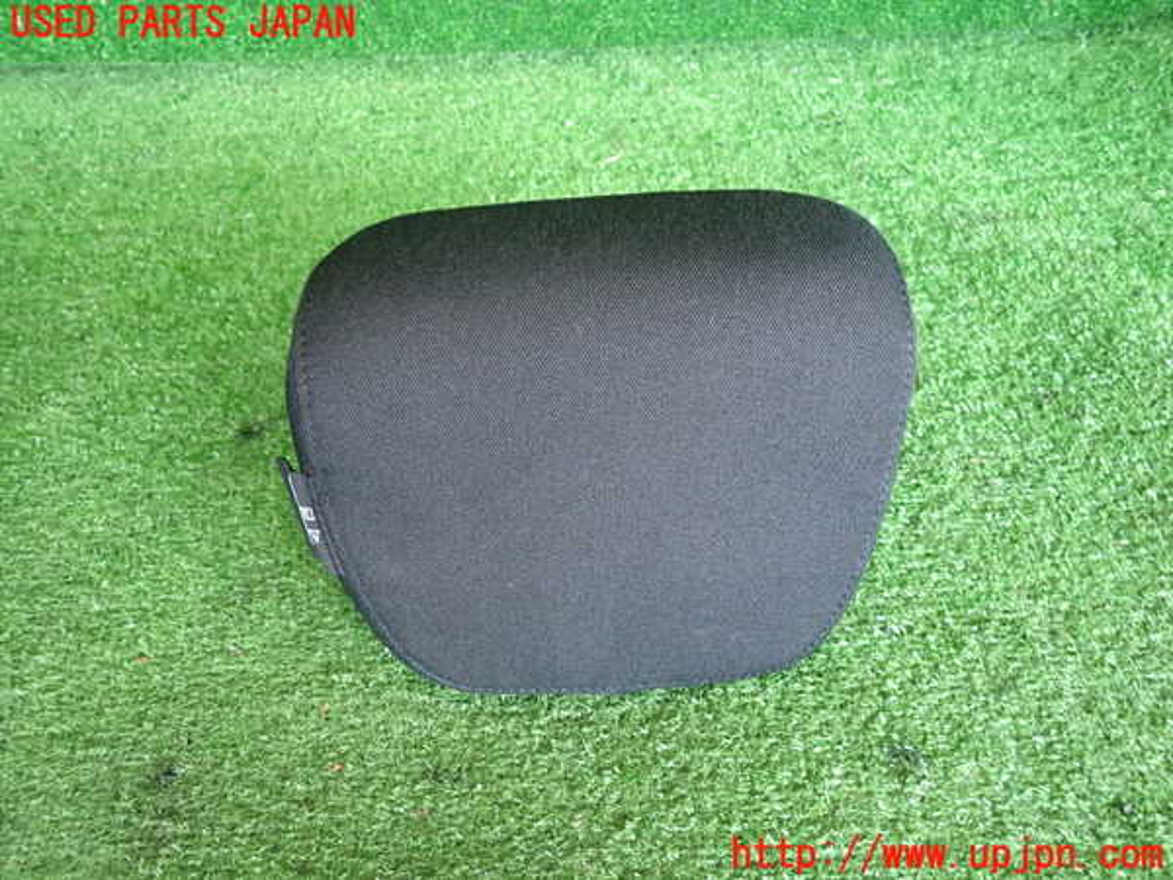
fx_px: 847
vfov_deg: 54.9
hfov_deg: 69.4
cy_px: 440
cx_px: 586
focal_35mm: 25
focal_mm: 4.5
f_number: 2
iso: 400
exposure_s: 1/60
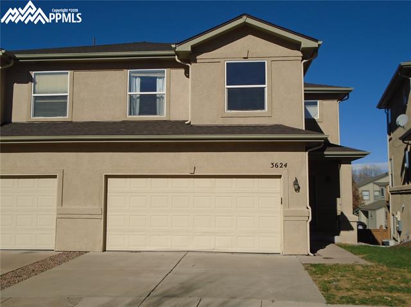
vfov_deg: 39.6
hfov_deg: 51.4
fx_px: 427
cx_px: 206
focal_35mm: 36
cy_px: 154
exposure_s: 1/400
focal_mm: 6.4
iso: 100
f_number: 9.5
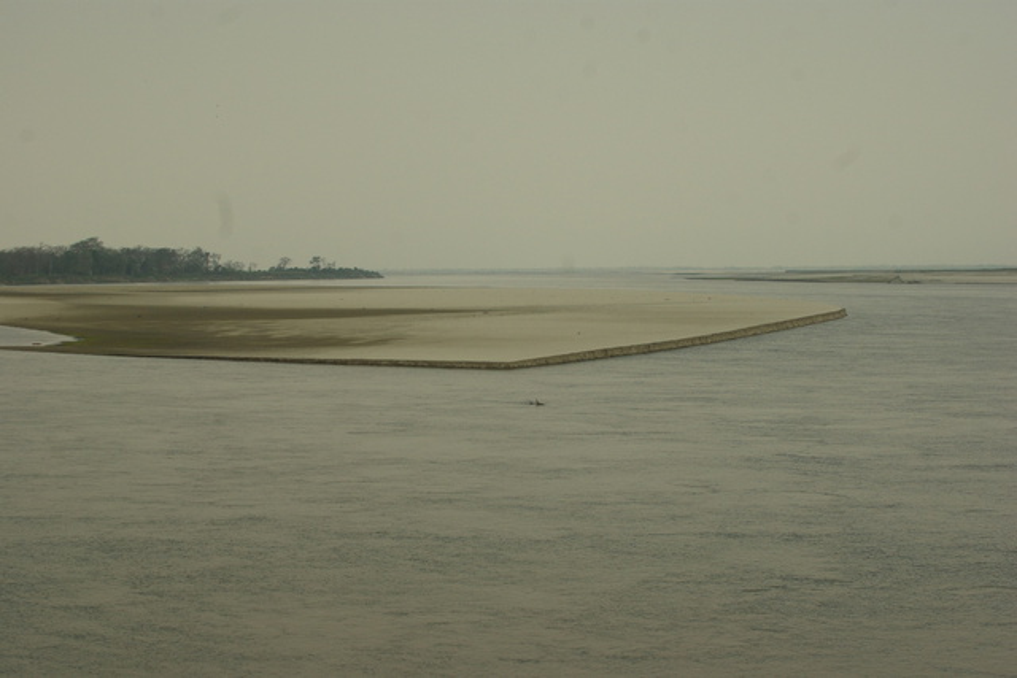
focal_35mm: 75
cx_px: 508
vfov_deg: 18.2
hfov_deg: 27.0
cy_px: 339
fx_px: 2119
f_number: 8
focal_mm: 50
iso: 200
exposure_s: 1/750
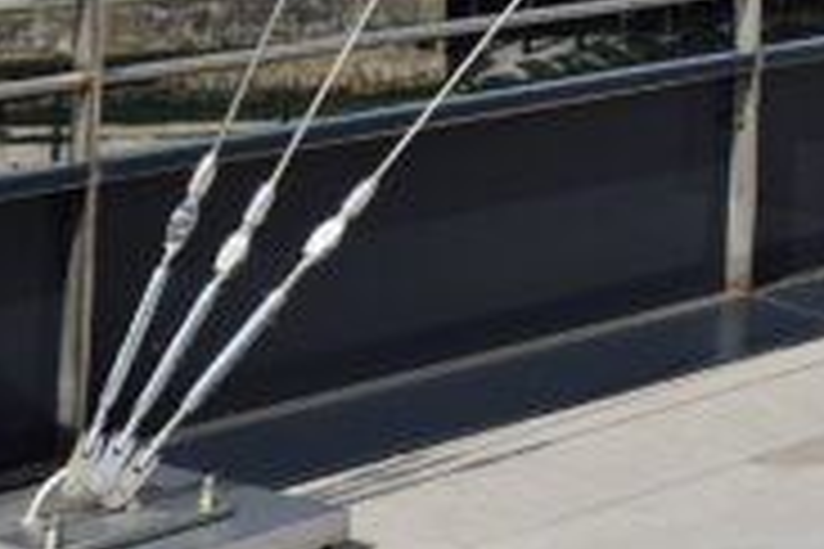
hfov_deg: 13.4
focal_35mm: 134
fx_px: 3067
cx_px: 1567
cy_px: -585
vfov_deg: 9.5
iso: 25
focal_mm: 5.4
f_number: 1.8
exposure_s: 1/3904
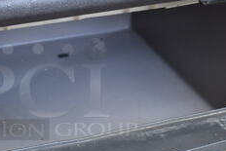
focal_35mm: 71
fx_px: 446
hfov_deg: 27.7
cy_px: 89
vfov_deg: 19.2
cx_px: 38
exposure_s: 1/125
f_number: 3.5
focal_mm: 18
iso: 1400
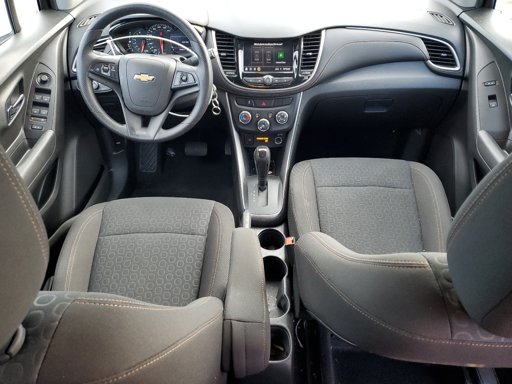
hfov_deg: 67.3
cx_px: 256
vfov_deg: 53.1
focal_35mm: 26
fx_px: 385
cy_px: 192
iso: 95
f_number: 1.5
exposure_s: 1/120
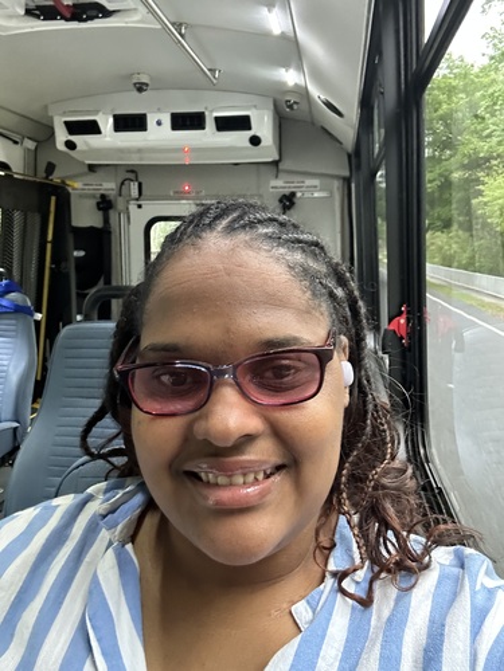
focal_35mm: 30
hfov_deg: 46.8
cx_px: 252
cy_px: 336
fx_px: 582
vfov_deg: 60.0
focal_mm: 2.69
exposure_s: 1/60
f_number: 1.9
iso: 200
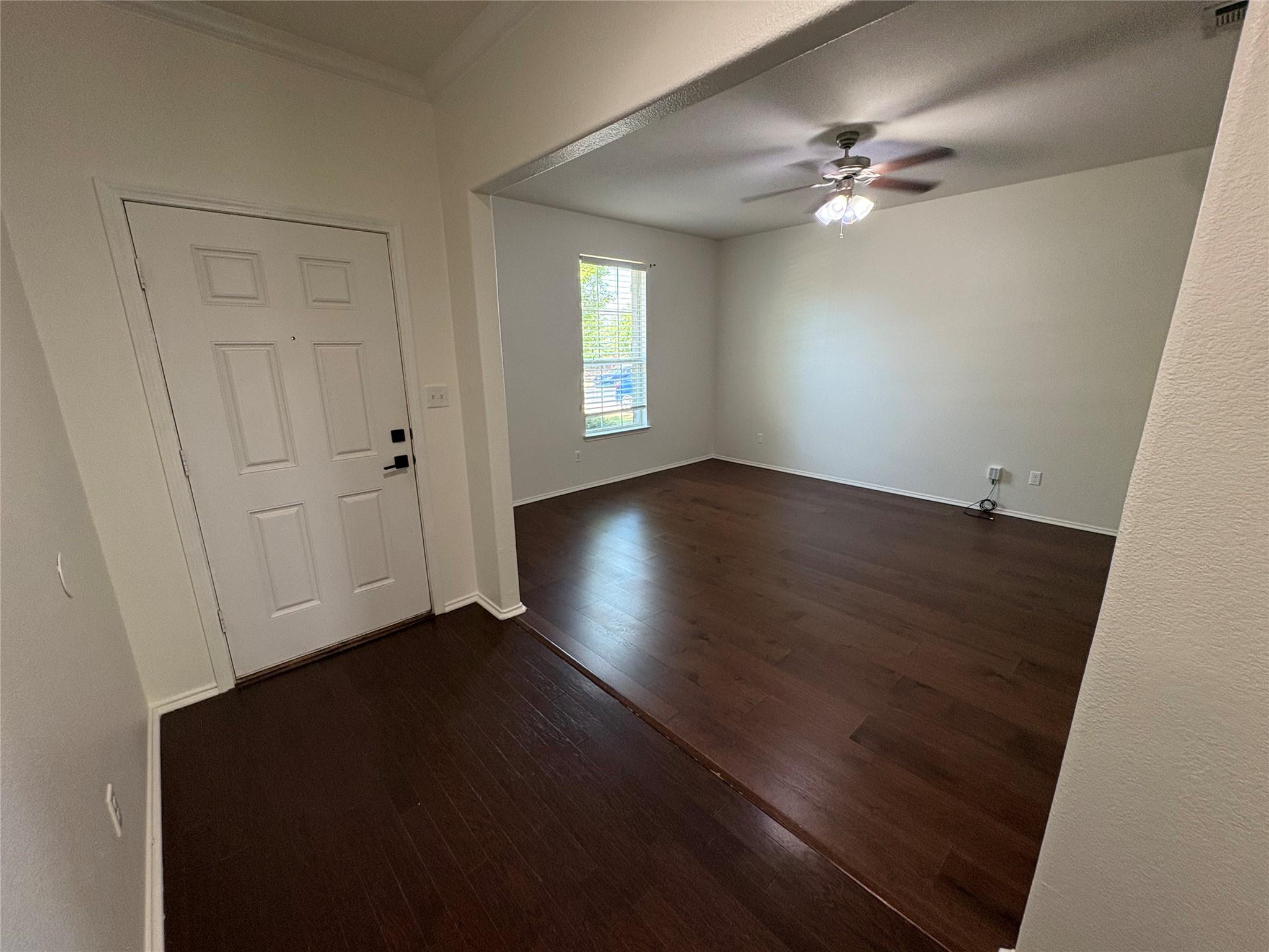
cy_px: 476
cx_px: 634
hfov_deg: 102.1
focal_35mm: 14
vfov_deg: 85.7
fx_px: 513
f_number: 2.2
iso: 250
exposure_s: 1/60
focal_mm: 2.22
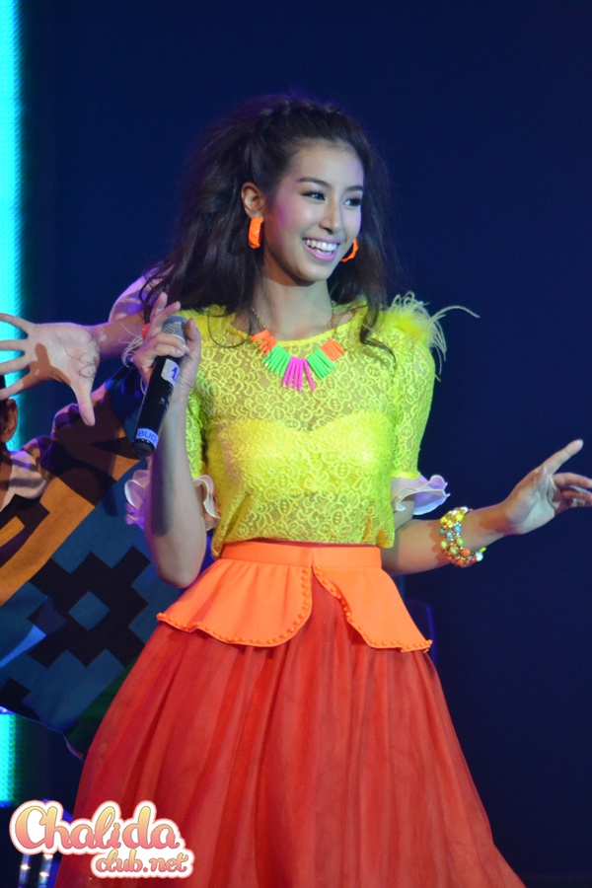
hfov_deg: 3.1
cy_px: 444
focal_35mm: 450
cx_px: 296
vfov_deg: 4.6
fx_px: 11099
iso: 3200
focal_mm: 300
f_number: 5.6
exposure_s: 1/200
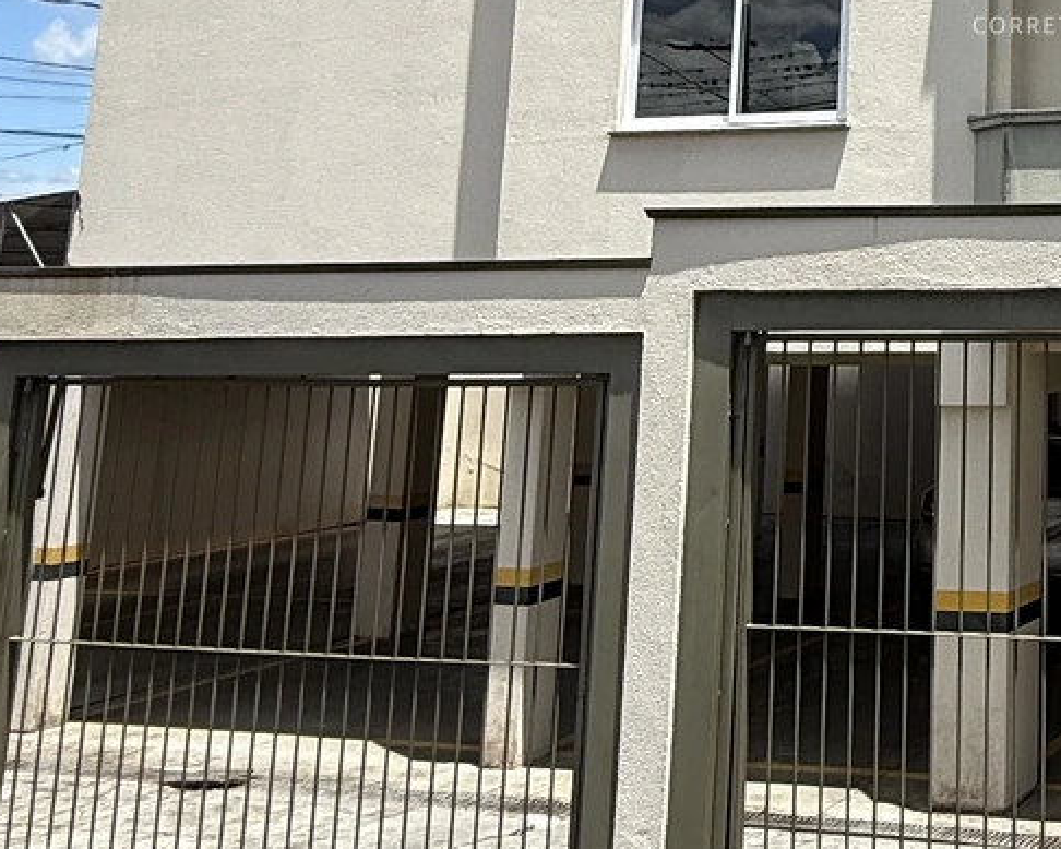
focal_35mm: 54
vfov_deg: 26.3
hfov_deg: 30.3
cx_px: 1225
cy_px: -46
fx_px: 1696
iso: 50
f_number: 2.2
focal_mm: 2.22
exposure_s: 1/1656
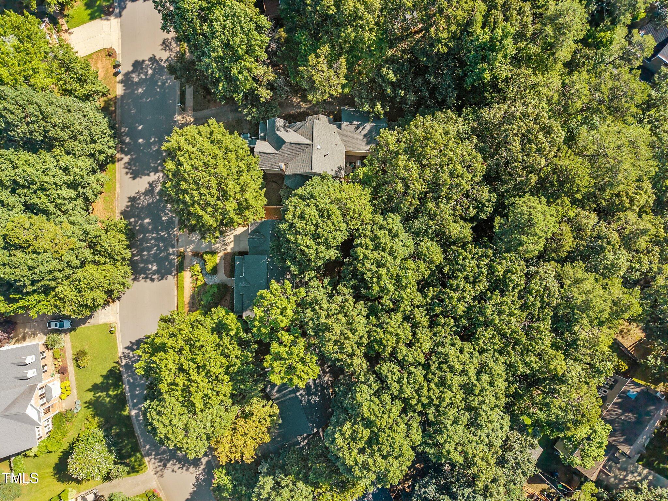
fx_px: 463
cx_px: 334
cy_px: 250
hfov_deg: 71.6
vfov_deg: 56.8
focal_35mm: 24
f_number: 1.8
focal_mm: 8.67
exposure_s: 1/800
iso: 100
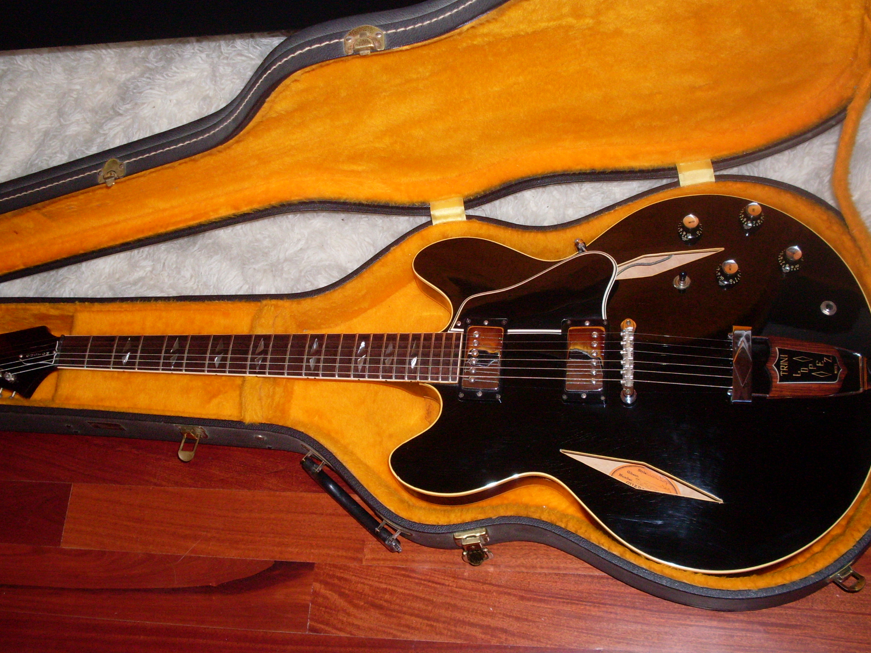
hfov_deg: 42.9
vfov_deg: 32.9
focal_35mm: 44
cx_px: 429
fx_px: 1107
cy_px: 327
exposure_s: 1/45
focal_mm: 6.3
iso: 100
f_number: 2.8
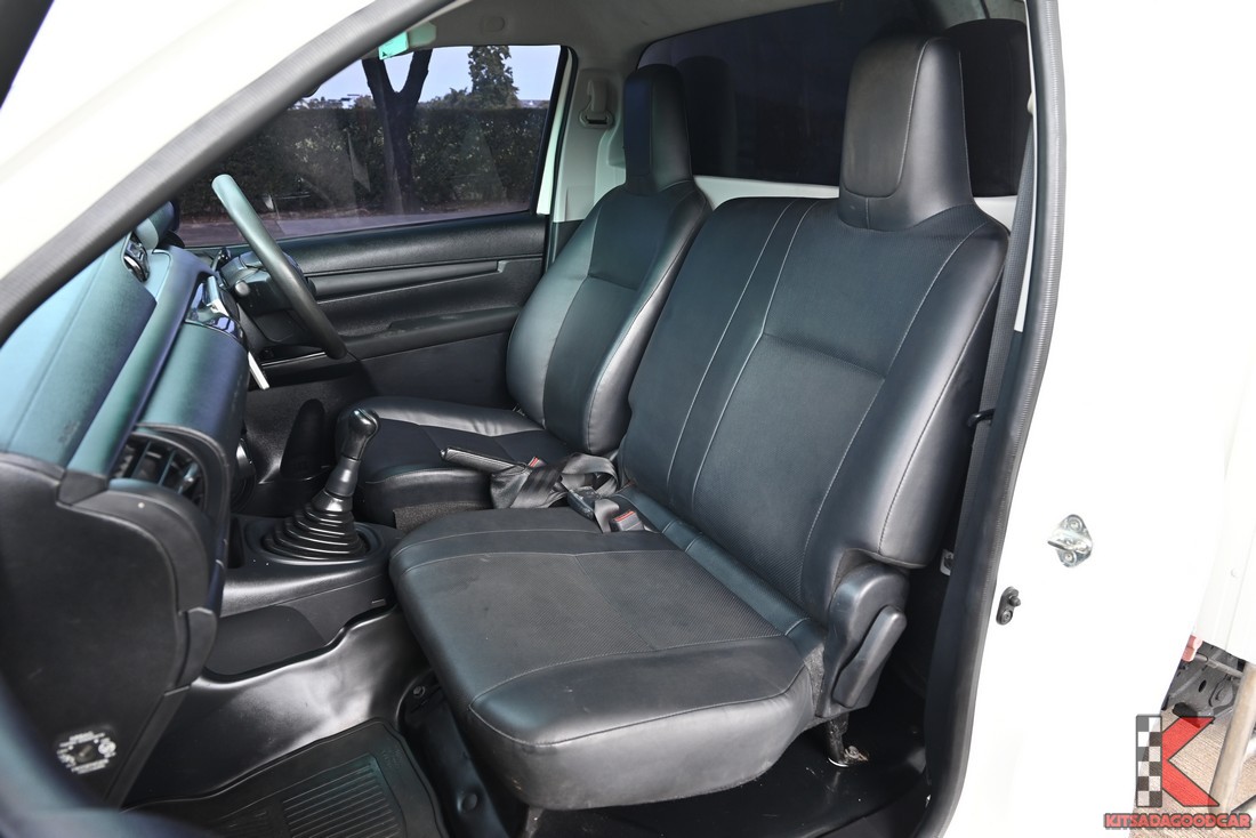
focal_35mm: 24
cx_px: 628
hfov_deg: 73.7
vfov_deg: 53.2
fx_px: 838
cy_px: 419
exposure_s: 1/100
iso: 500
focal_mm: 24
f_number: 6.3
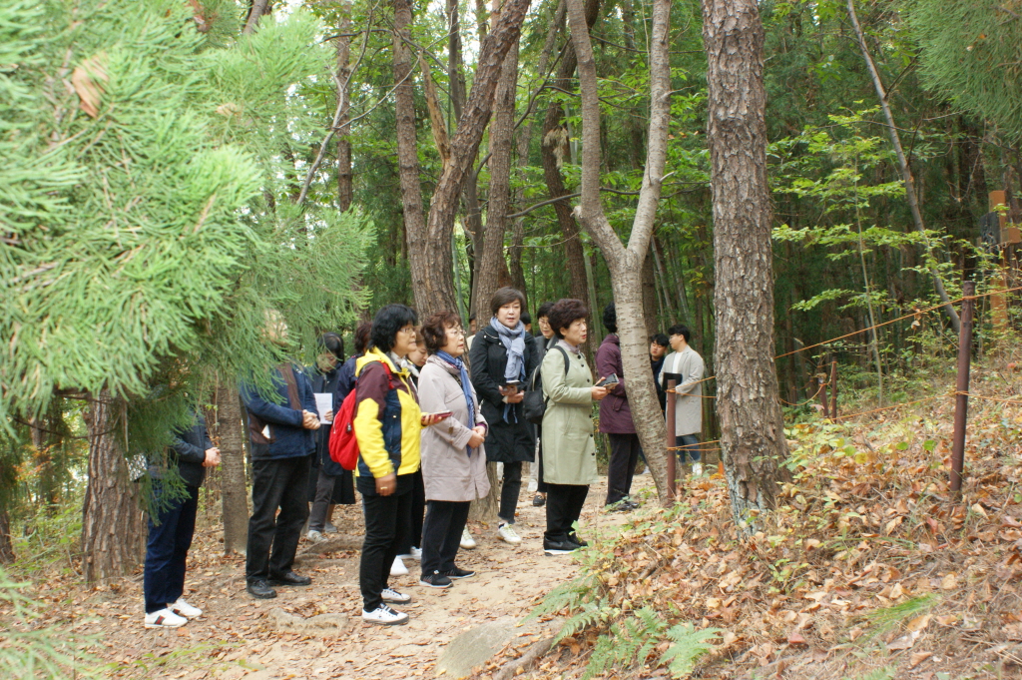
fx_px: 1106
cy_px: 340
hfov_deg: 49.6
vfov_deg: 34.2
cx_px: 511
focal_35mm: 39
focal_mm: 26
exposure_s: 1/20
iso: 400
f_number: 11
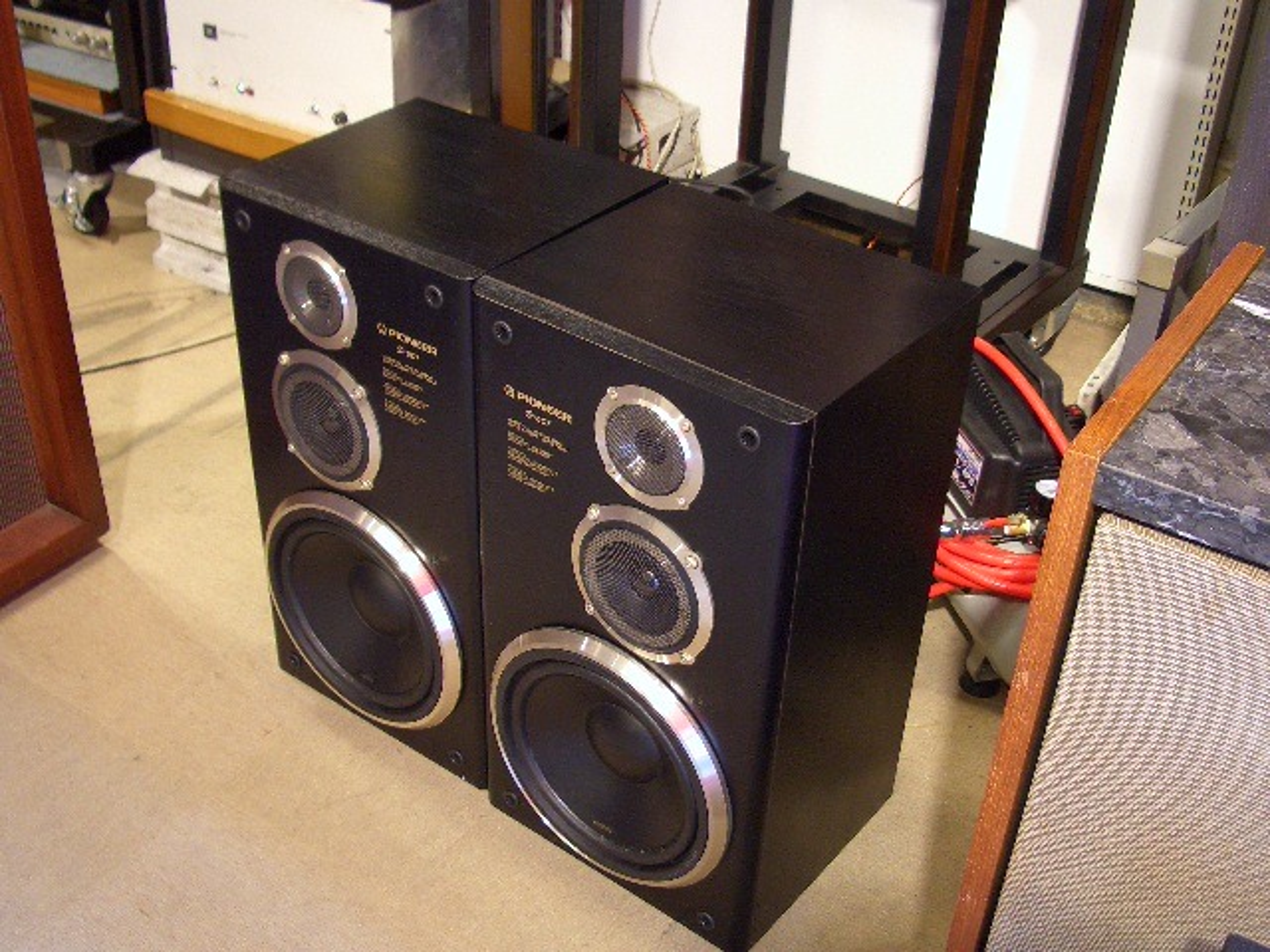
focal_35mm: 41
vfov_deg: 35.1
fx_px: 1504
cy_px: 476
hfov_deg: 45.8
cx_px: 635
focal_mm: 6.8
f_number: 2.8
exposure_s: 1/8
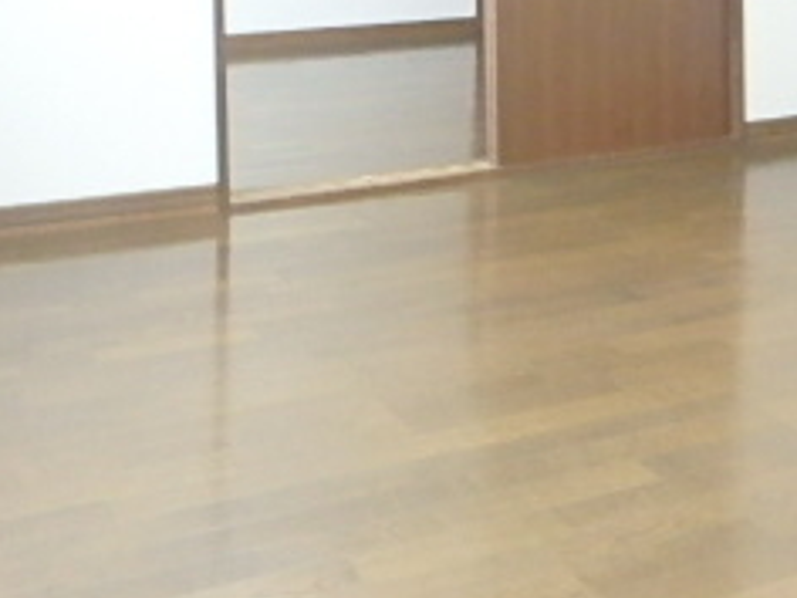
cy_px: -98
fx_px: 1312
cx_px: 453
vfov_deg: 23.7
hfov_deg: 33.7
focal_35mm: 57
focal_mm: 3.7
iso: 800
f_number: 3.5
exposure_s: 1/25
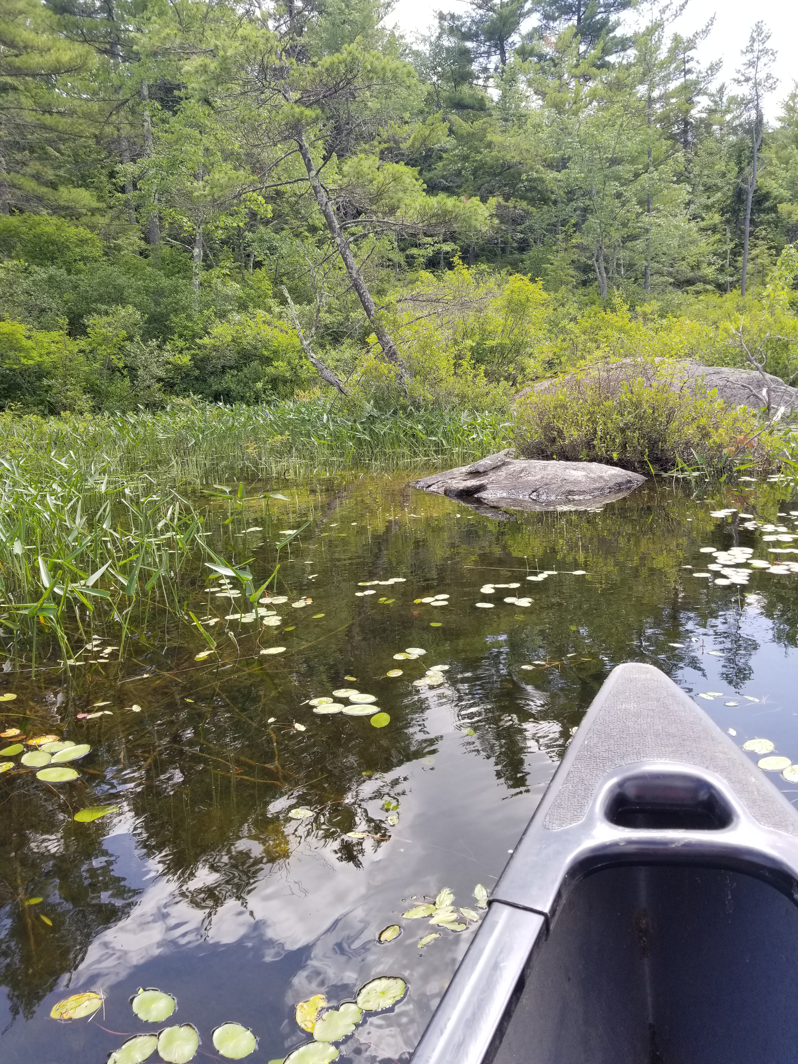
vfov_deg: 67.3
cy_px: 532
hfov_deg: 53.1
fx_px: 799
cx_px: 399
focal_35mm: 26
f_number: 1.7
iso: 50
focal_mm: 4.25
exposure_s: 1/556
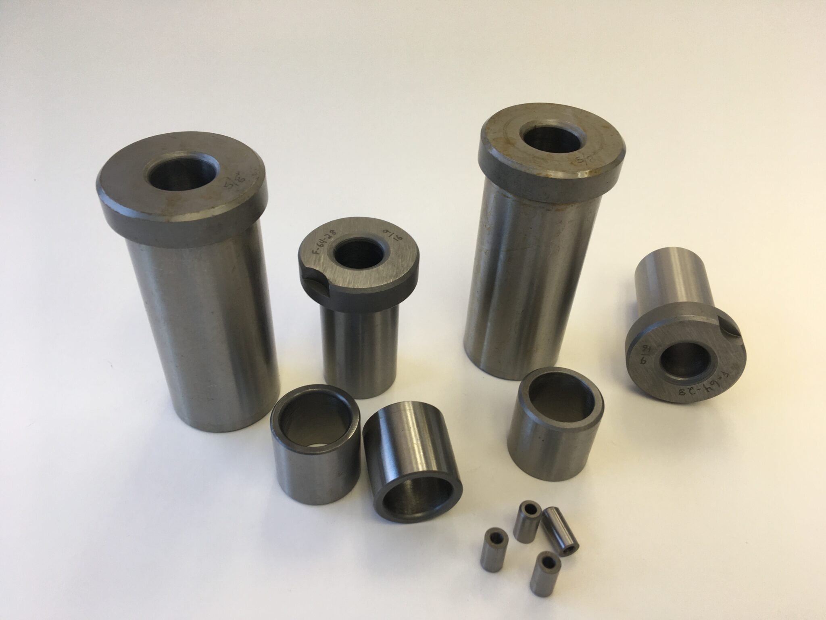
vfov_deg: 48.2
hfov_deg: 61.7
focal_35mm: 29
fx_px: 692
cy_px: 310
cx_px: 413
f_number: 2.2
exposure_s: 1/60
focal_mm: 4.15
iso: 32
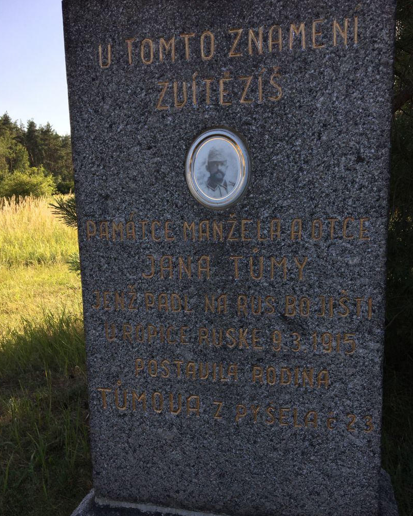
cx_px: 206
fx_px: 473
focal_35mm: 31
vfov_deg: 57.1
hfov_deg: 47.1
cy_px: 274
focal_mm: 4.15
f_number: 2.2
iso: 25
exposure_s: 1/1451
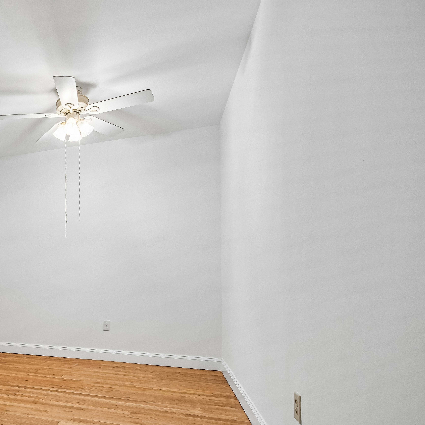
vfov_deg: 61.8
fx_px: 347
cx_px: -4
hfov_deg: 50.3
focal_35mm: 25
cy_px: 273
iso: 500
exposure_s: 1/5
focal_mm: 14
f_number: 8
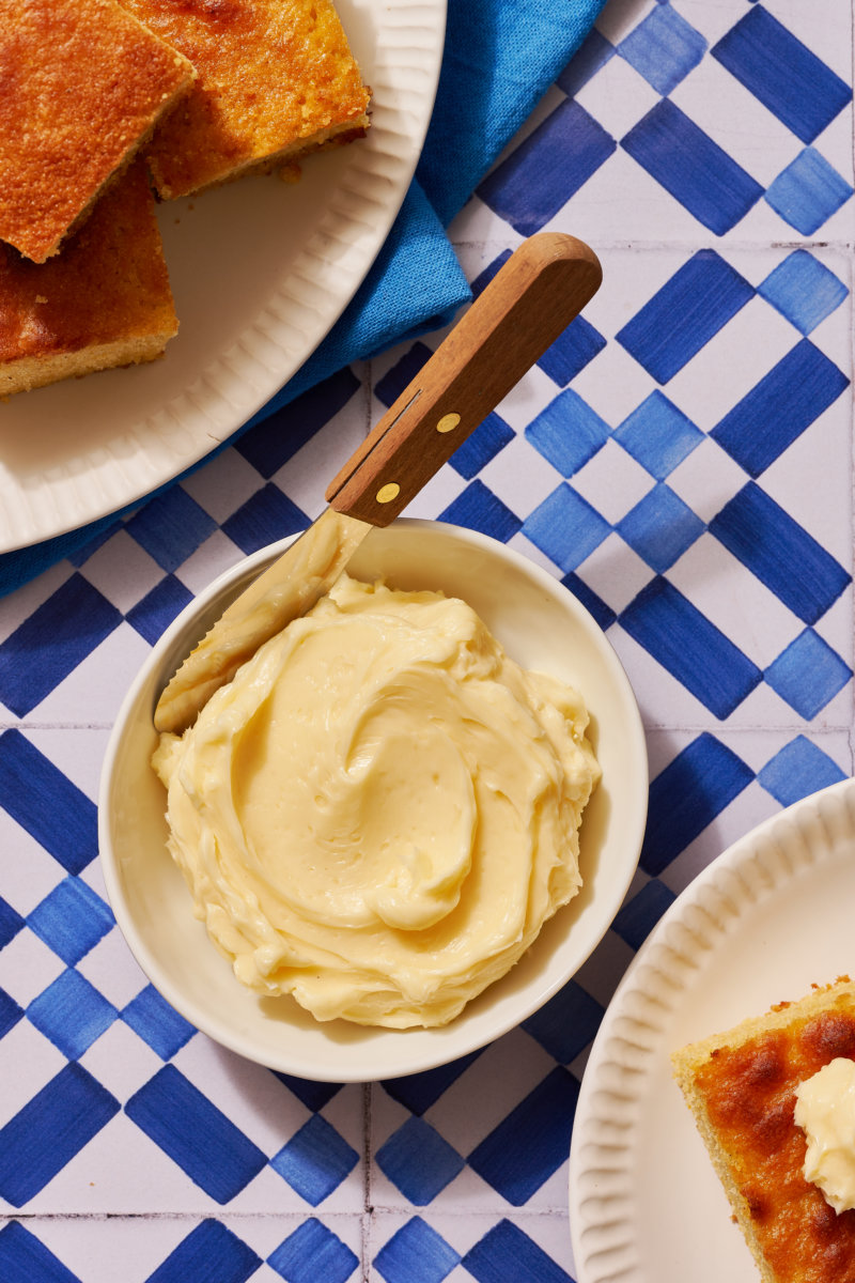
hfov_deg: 13.0
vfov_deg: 19.5
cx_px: 428
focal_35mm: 105
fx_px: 3740
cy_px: 642
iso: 100
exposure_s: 1/160
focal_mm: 105
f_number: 13
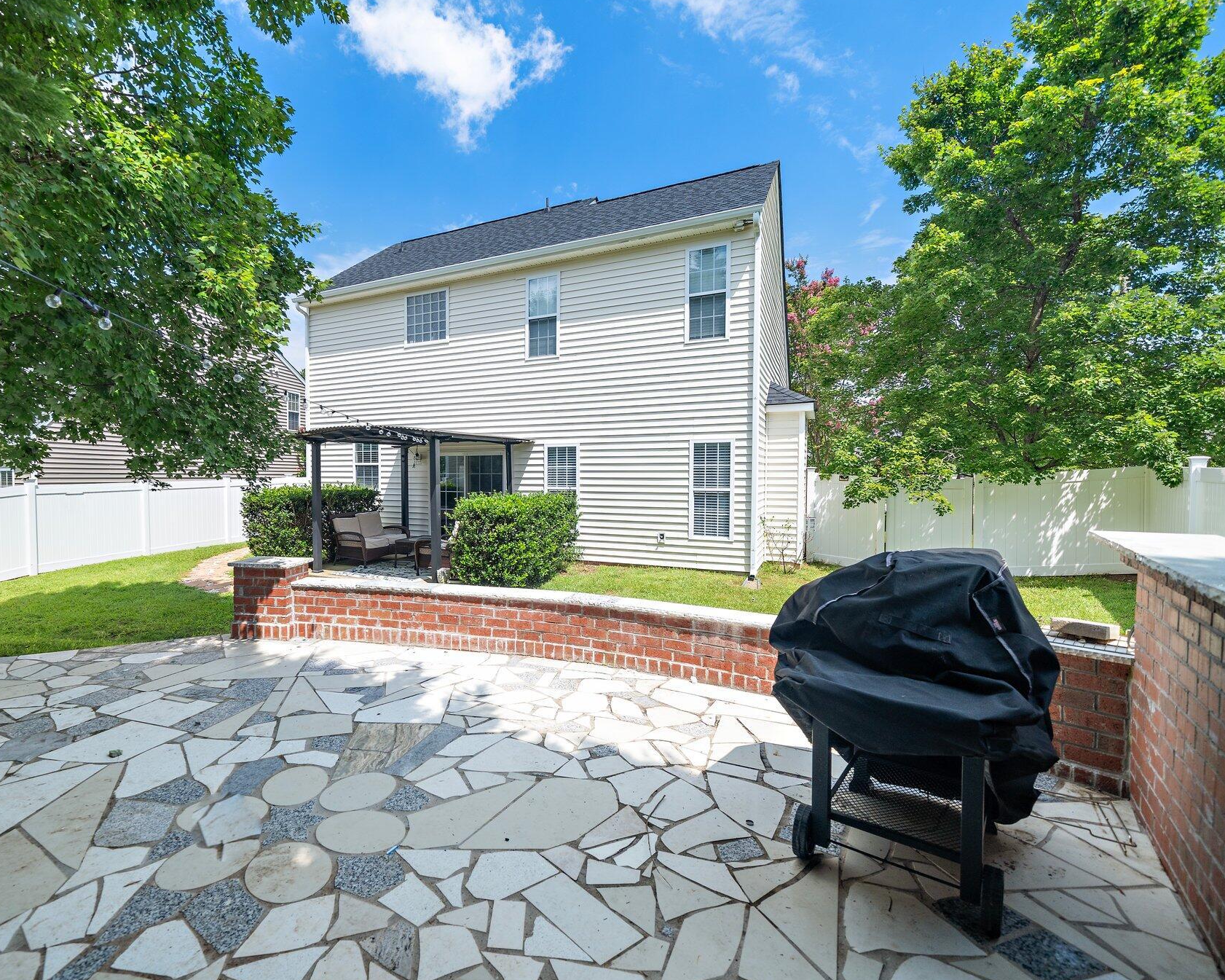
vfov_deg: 80.4
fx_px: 580
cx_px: 496
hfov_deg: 92.0
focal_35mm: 16
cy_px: 489
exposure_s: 1/250
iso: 100
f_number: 5
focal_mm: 14
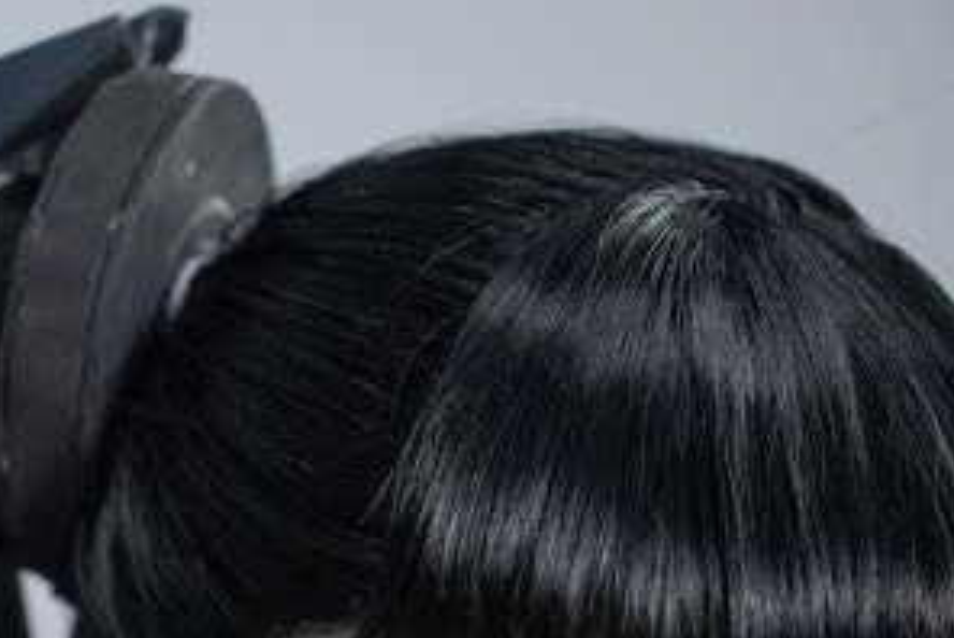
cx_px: 429
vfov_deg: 7.9
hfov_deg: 12.3
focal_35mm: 167
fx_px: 4430
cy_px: 1266
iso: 125
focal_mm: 55
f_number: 3.2
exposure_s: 1/100
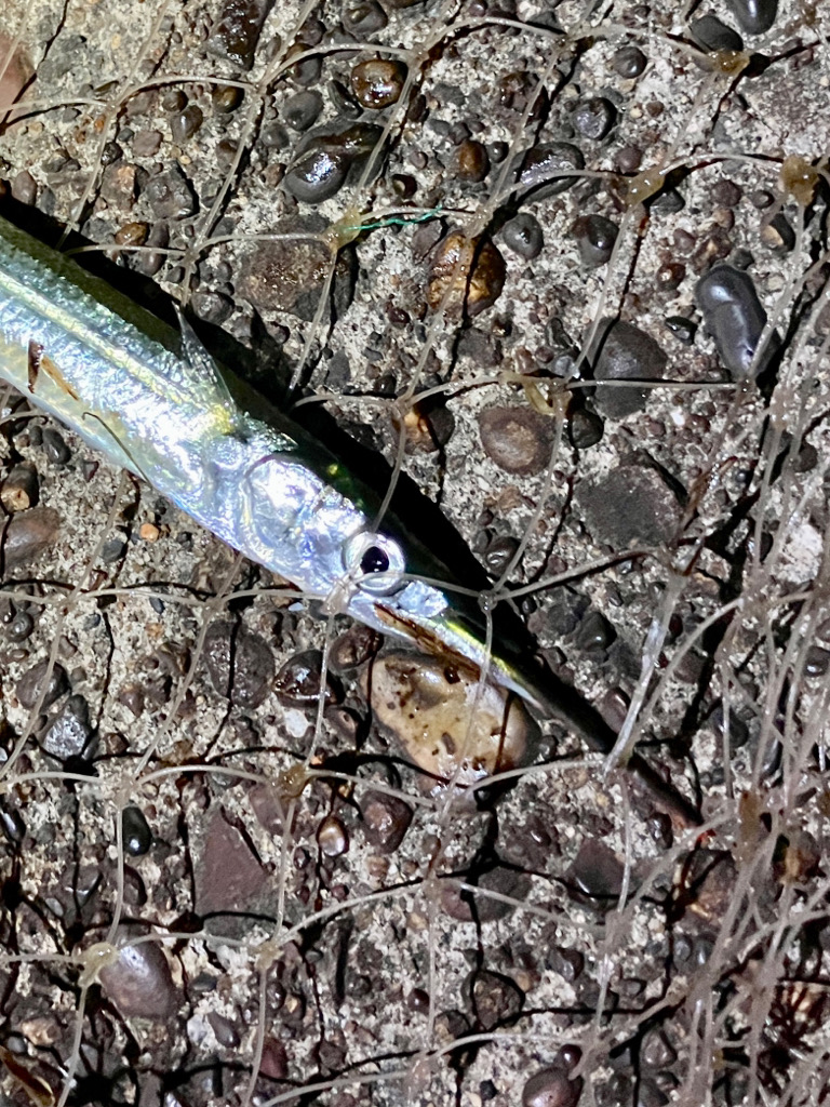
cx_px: 415
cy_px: 554
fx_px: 895
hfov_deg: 49.7
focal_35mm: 28
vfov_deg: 63.4
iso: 320
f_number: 1.8
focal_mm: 3.99
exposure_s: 1/60
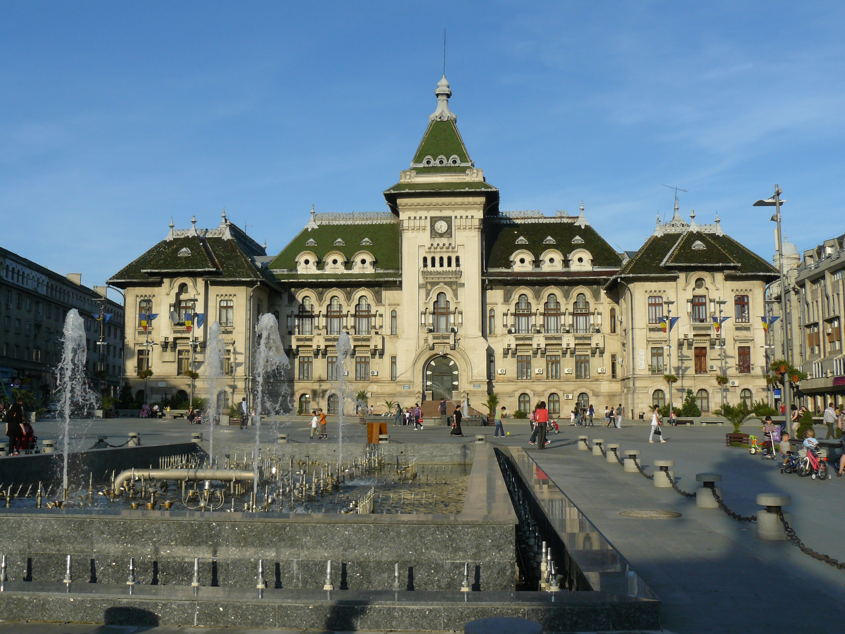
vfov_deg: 39.7
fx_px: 879
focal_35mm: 36
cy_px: 317
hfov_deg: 51.4
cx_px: 422
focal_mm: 6
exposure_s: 1/400
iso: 100
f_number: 5.6
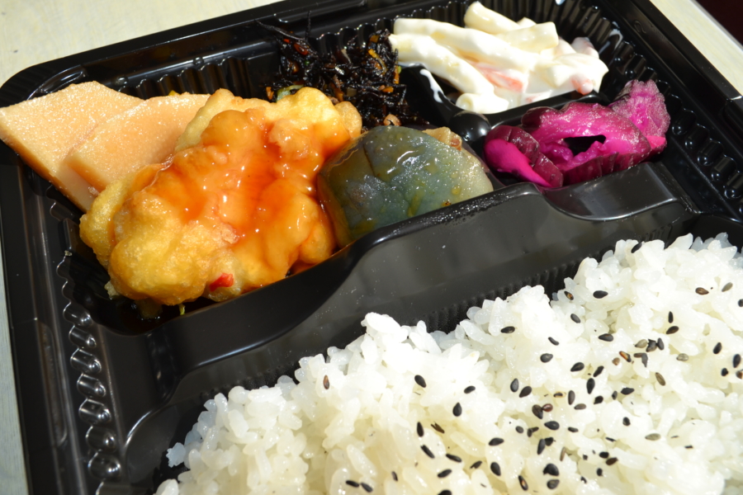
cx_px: 372
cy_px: 248
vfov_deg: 43.6
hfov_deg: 61.9
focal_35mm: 30
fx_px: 619
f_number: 9
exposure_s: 1/200
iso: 100
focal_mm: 20
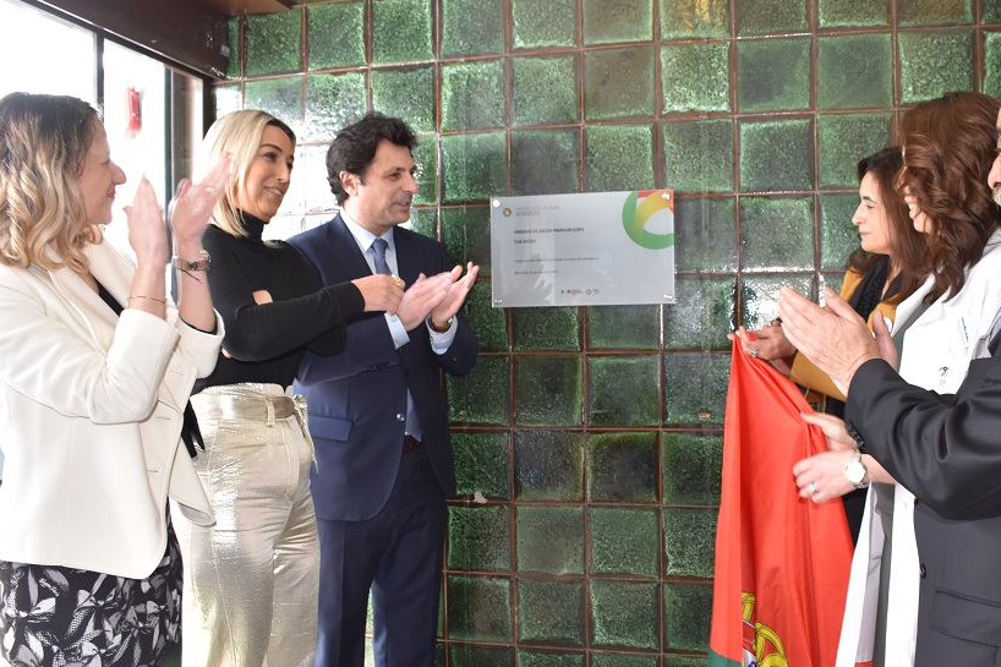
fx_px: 917
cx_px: 590
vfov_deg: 39.9
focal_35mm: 33
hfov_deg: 56.9
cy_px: 361
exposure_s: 1/125
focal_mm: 18
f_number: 5.6
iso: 720
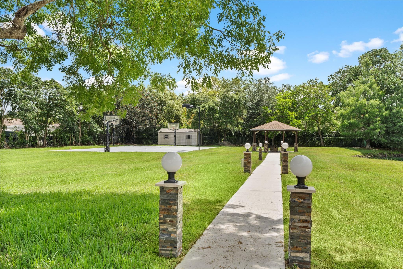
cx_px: 202
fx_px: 336
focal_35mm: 30
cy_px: 134
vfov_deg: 43.6
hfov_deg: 61.9
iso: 50
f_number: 9
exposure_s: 1/15
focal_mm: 30
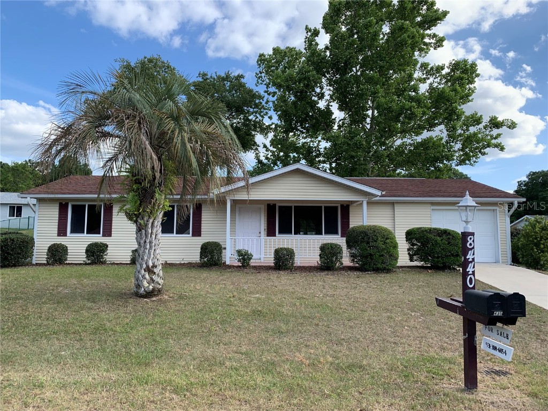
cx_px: 274
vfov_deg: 53.1
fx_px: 412
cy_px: 206
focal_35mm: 26
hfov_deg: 67.3
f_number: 1.8
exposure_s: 1/783
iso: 25
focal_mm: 4.25
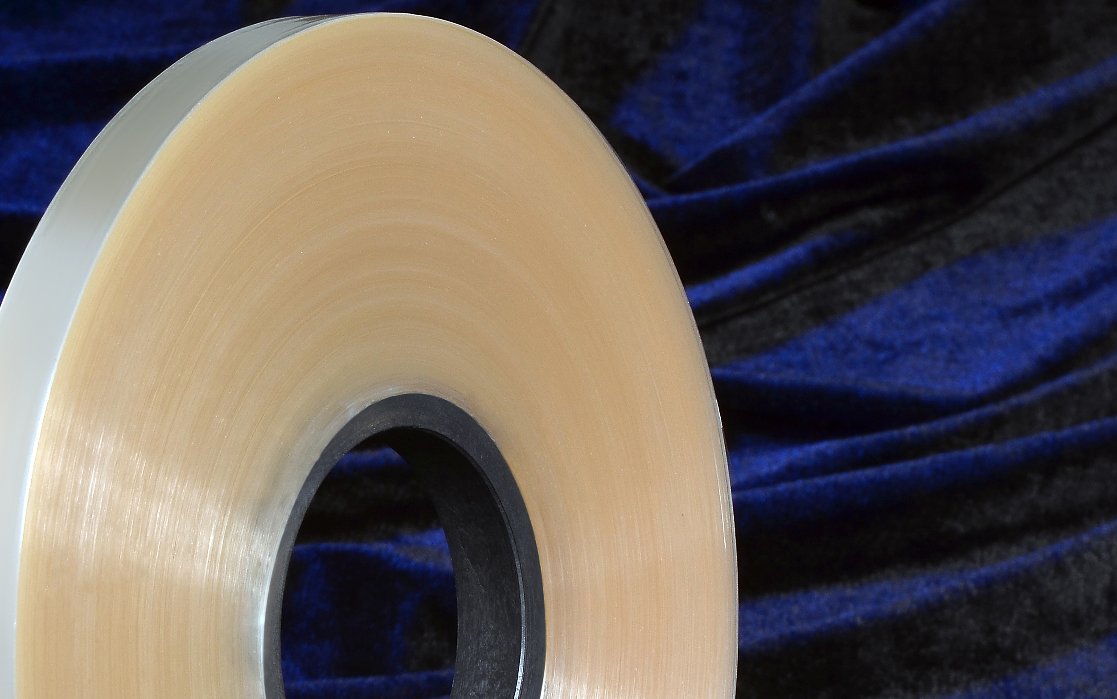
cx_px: 280
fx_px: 6394
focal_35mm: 210
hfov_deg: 10.0
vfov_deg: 6.2
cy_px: 621
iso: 100
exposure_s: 1/160
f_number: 16
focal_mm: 70
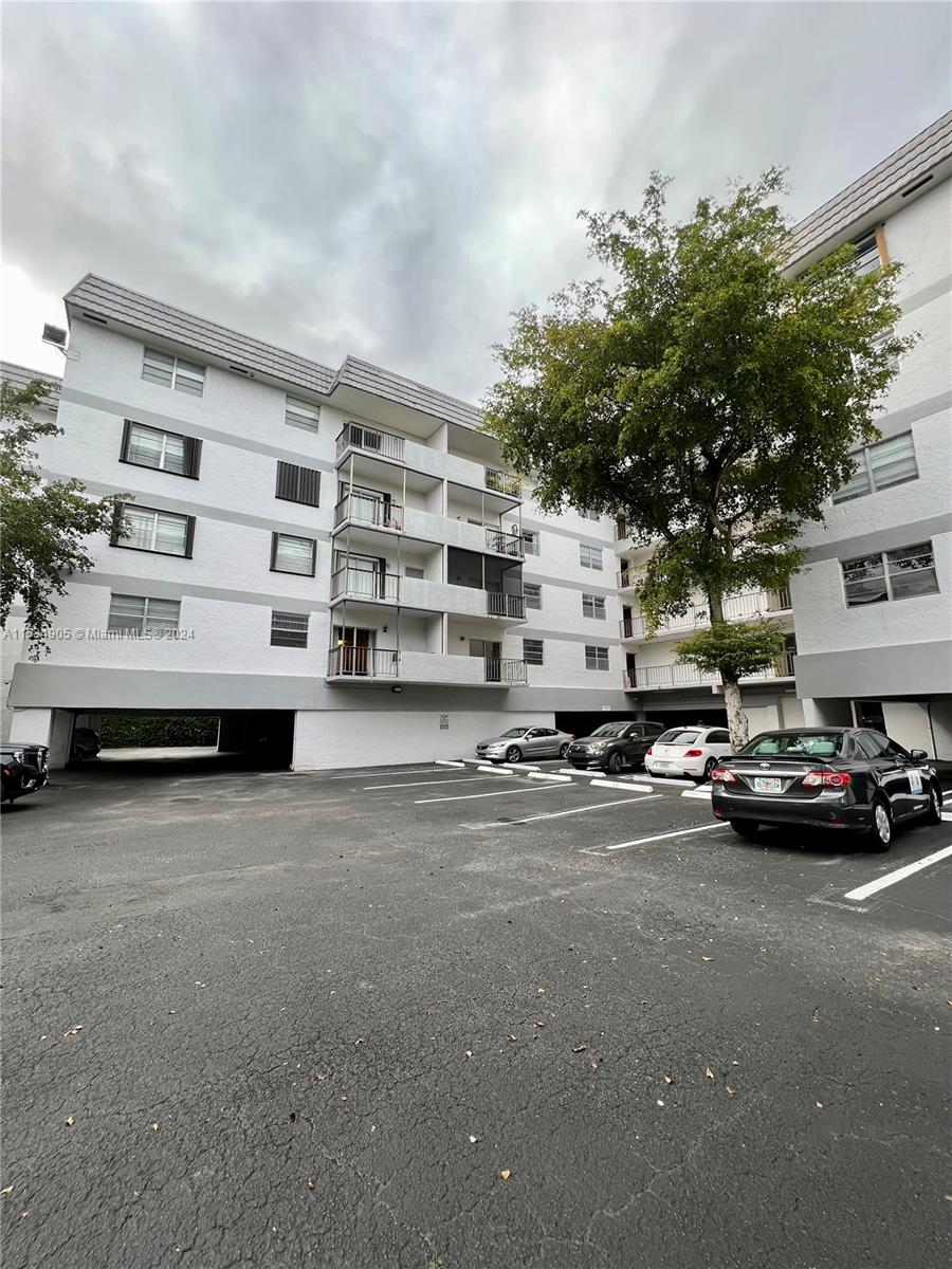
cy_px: 634
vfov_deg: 106.2
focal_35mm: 13
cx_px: 476
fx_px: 477
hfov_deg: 89.9
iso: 32
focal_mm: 1.57
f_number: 1.8
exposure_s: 1/159
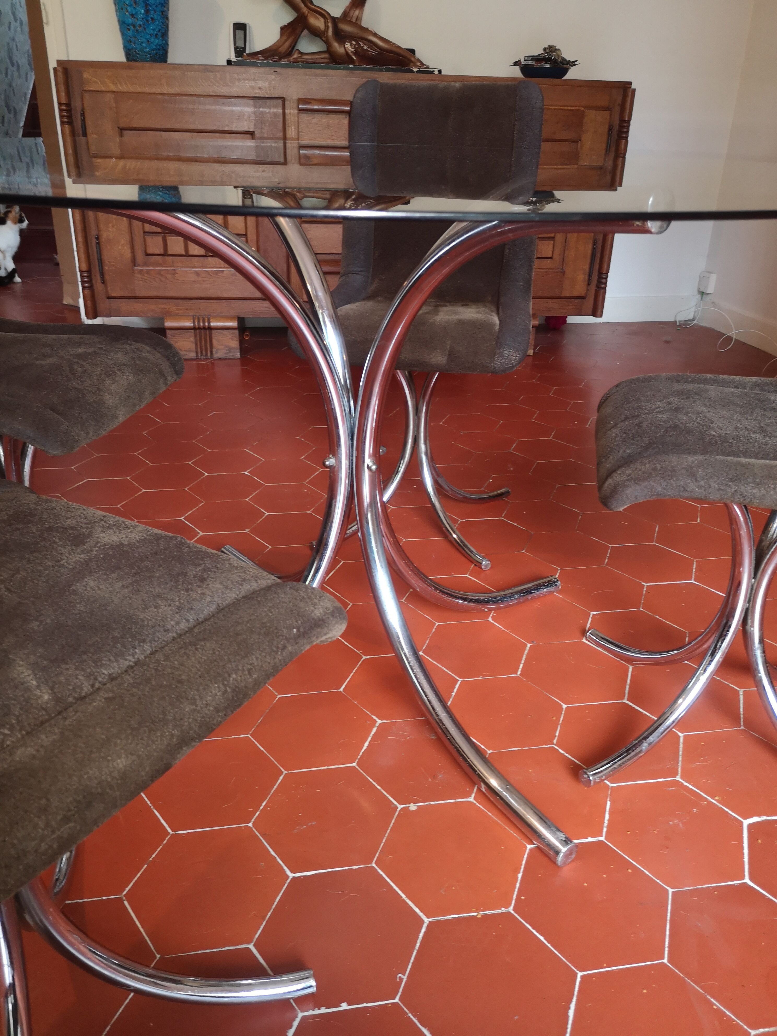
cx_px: 388
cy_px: 518
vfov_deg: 65.3
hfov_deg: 51.4
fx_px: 808
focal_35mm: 27
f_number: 1.8
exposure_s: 1/33.3
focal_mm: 3.95
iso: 160
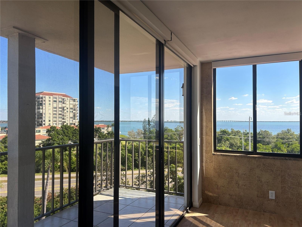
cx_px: 151
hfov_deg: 67.3
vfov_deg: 53.1
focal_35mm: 26
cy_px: 114
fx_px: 227
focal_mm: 5.7
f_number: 1.5
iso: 50
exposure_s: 1/1531
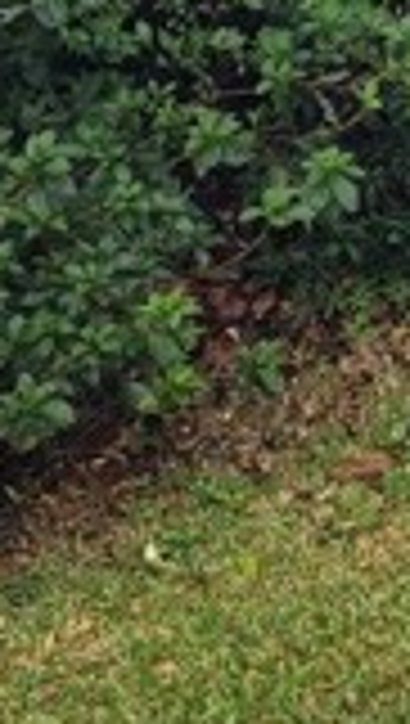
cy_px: -324
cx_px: 933
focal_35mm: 135
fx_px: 2600
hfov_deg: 8.4
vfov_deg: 14.9
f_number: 1.8
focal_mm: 5.4
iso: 40
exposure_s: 1/122
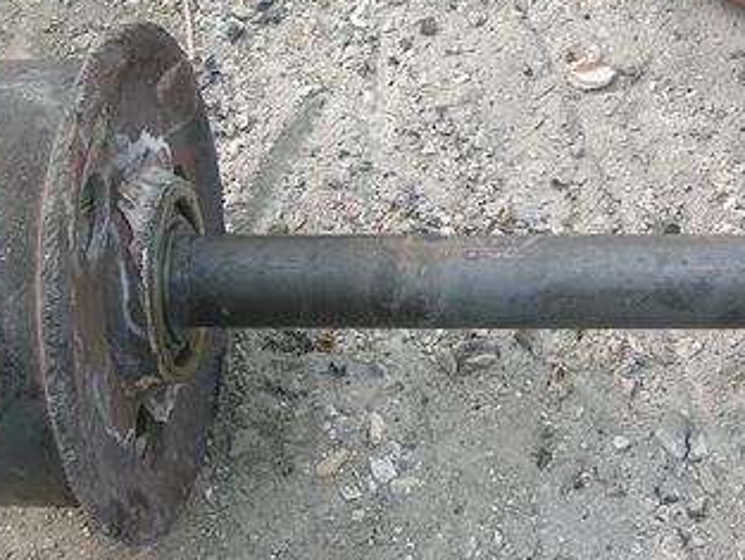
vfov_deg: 21.9
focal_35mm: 67
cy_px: 238
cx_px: 566
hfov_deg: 28.5
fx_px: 1443
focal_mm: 5.4
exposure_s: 1/203
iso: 50
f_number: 4.8
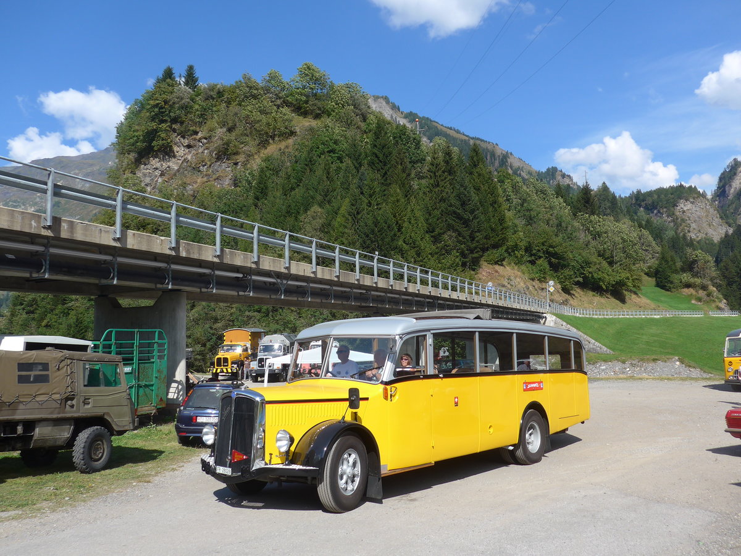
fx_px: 621
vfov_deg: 48.2
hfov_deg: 61.7
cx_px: 370
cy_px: 278
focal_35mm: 29
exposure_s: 1/1300
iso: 80
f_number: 2.8
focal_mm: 6
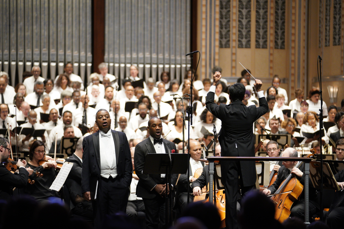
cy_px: 115
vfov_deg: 9.0
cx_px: 171
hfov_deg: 13.5
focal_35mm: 152
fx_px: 1452
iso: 3200
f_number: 2.8
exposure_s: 1/500
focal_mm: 151
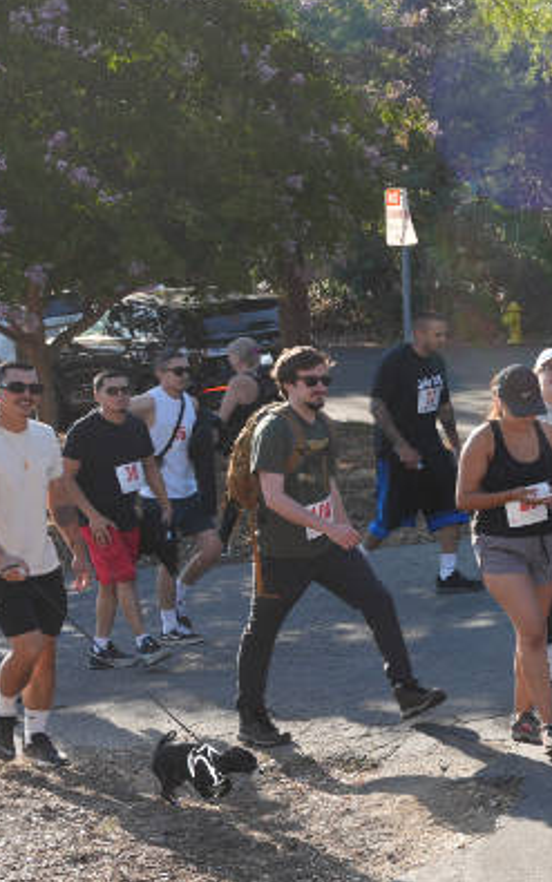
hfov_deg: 11.9
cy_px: 598
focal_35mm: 97
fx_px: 2332
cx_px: 1151
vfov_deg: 21.3
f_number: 4.5
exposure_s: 1/250
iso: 100
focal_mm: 31.3
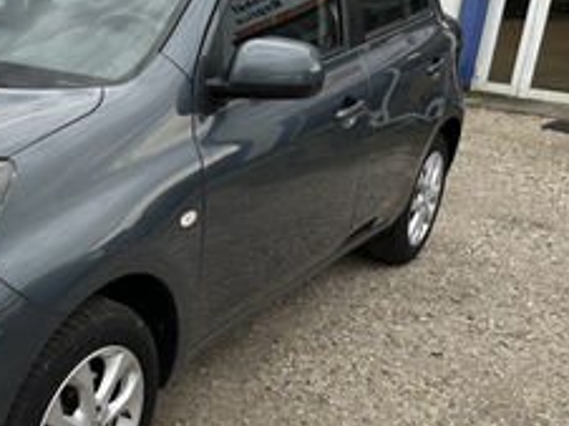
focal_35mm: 51
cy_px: 247
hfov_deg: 34.4
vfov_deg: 28.5
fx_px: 837
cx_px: 8
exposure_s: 1/193
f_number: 1.78
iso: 64
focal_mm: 6.86
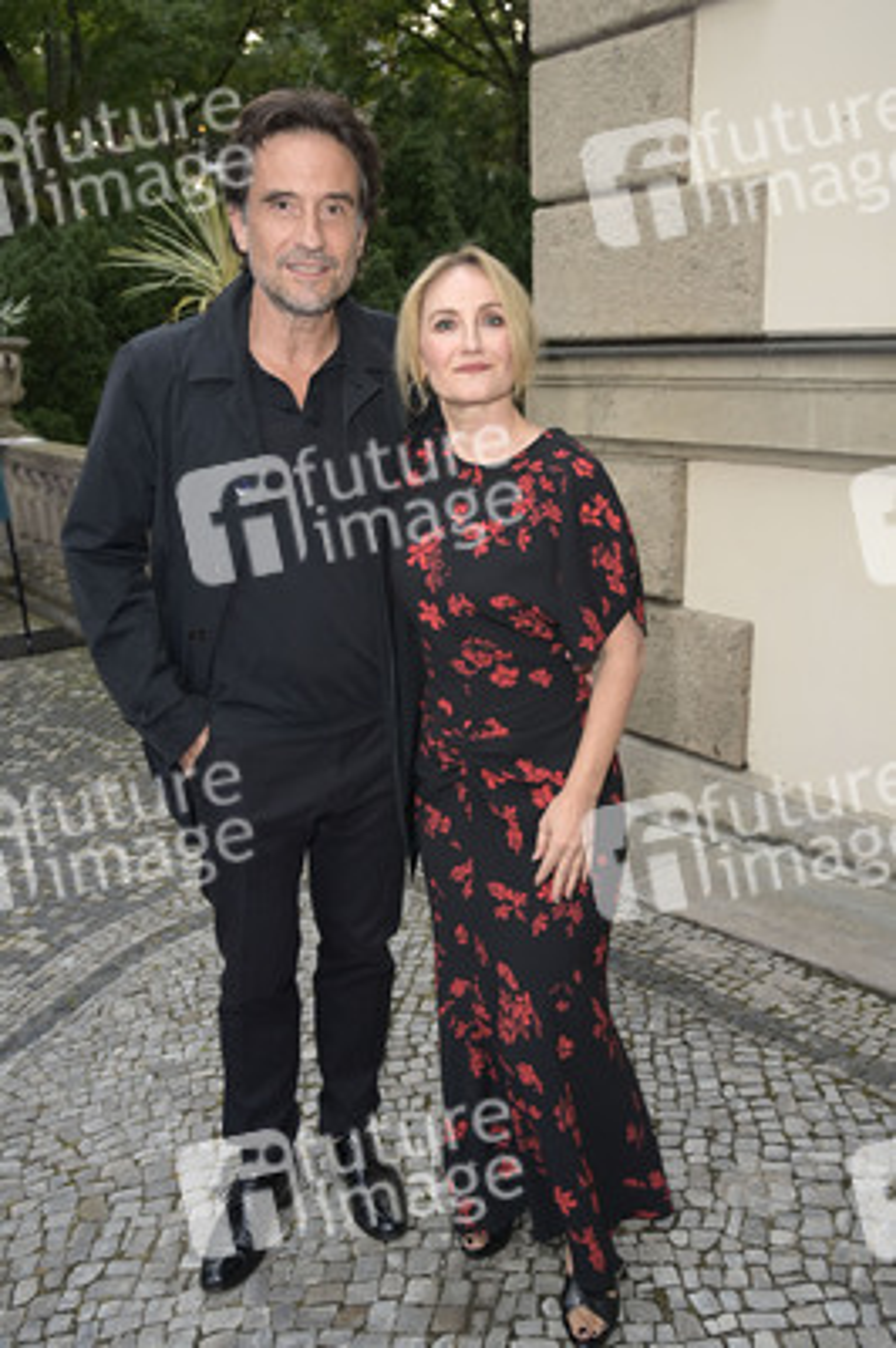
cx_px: 448
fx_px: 1122
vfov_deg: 62.0
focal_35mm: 30
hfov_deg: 43.5
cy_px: 674
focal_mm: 30
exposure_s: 1/60
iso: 1600
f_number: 6.3
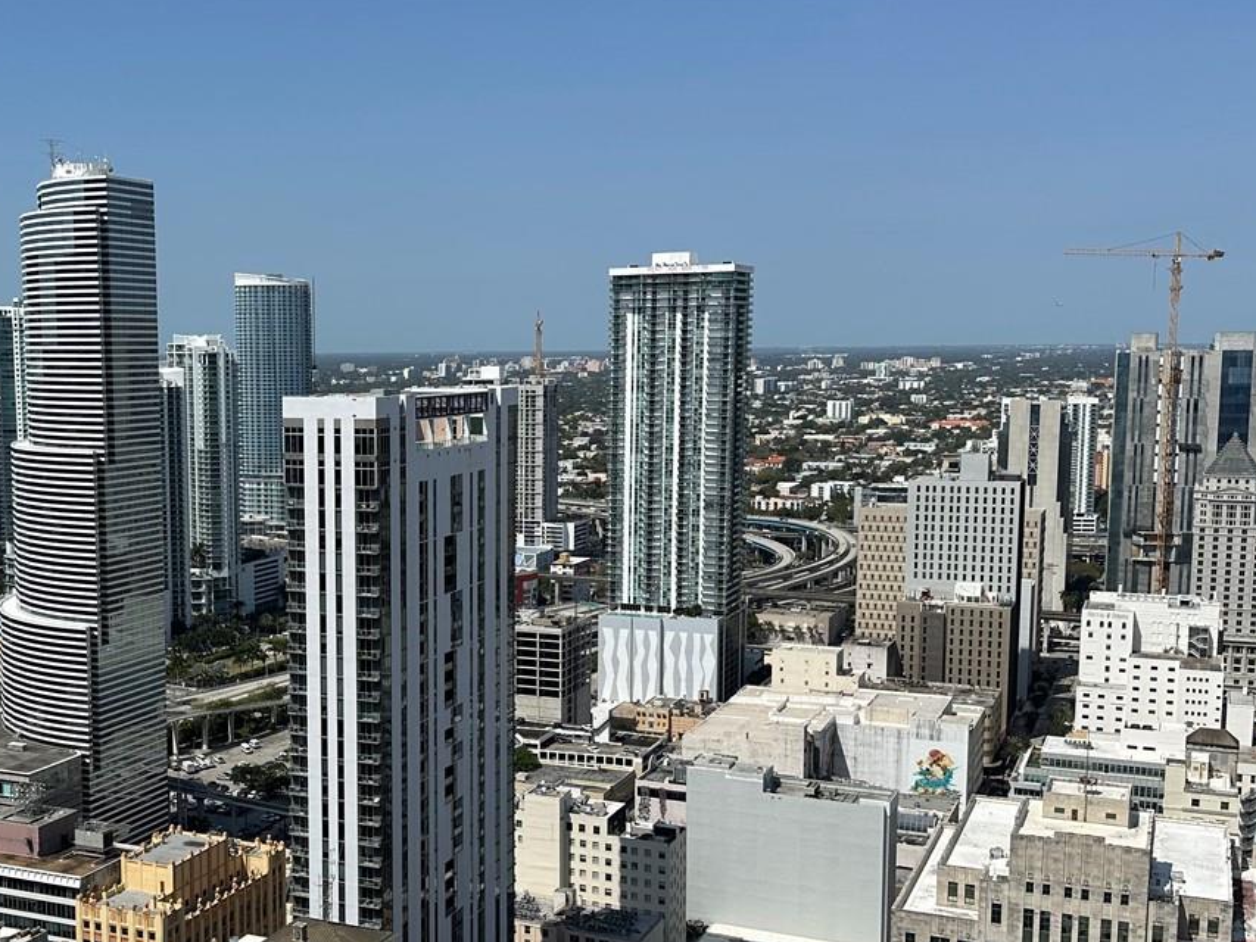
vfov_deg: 32.1
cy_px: 567
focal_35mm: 45
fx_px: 1633
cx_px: 356
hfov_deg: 41.2
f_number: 1.78
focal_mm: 6.86
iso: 80
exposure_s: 1/8929
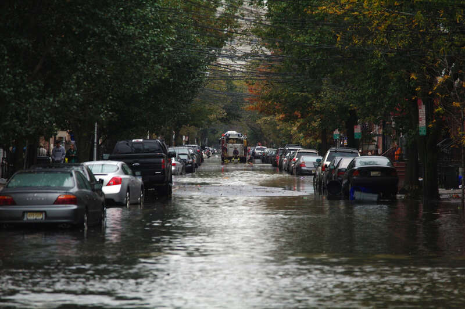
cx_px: 232
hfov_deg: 6.7
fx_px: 3975
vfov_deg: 4.5
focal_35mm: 308
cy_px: 154
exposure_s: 1/100
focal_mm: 200
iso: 400
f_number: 5.6
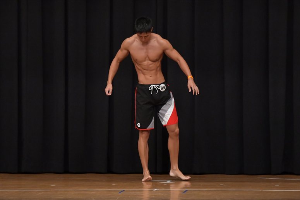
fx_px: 2124
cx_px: 150
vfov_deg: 5.4
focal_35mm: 255
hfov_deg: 8.1
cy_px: 100
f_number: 5.6
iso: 6400
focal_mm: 170
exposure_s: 1/400
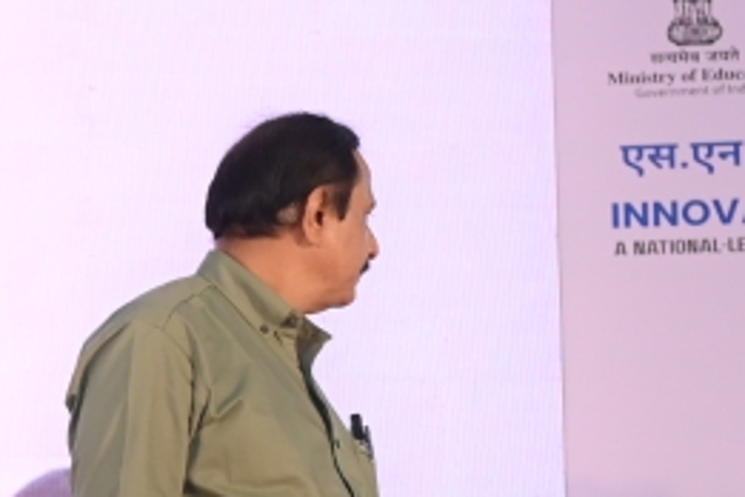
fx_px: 3911
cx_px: -938
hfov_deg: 9.8
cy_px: 551
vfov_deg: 7.2
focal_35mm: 189
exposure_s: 1/125
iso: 2000
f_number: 5.6
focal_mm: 41
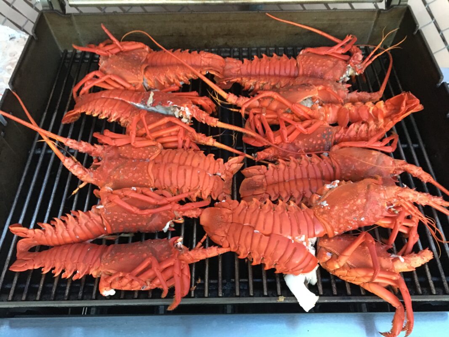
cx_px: 224
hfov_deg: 61.7
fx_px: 376
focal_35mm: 29
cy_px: 168
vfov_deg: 48.2
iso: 250
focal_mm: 4.15
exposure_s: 1/15
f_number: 2.2
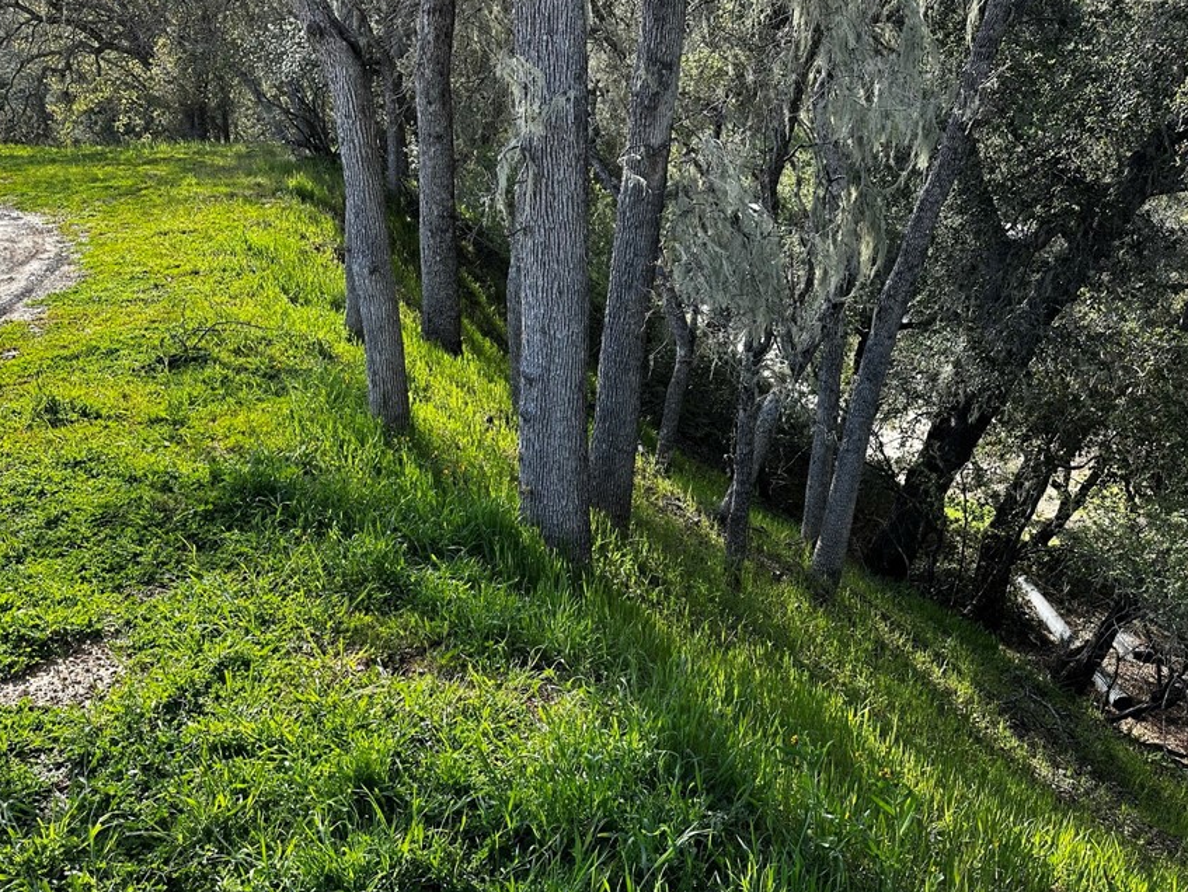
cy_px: 526
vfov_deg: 48.0
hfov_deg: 61.5
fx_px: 996
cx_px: 529
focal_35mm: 29
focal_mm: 6.86
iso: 80
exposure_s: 1/887
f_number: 1.78
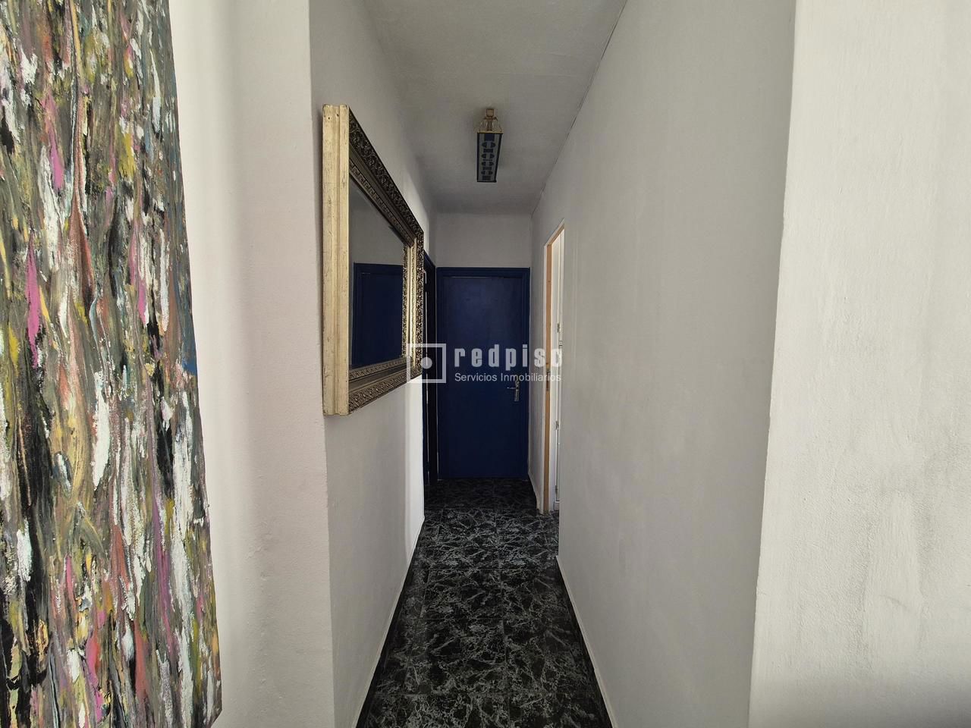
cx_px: 486
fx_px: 365
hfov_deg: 106.2
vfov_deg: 89.9
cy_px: 364
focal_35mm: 13
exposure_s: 1/100
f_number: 2.2
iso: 160
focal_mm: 2.2
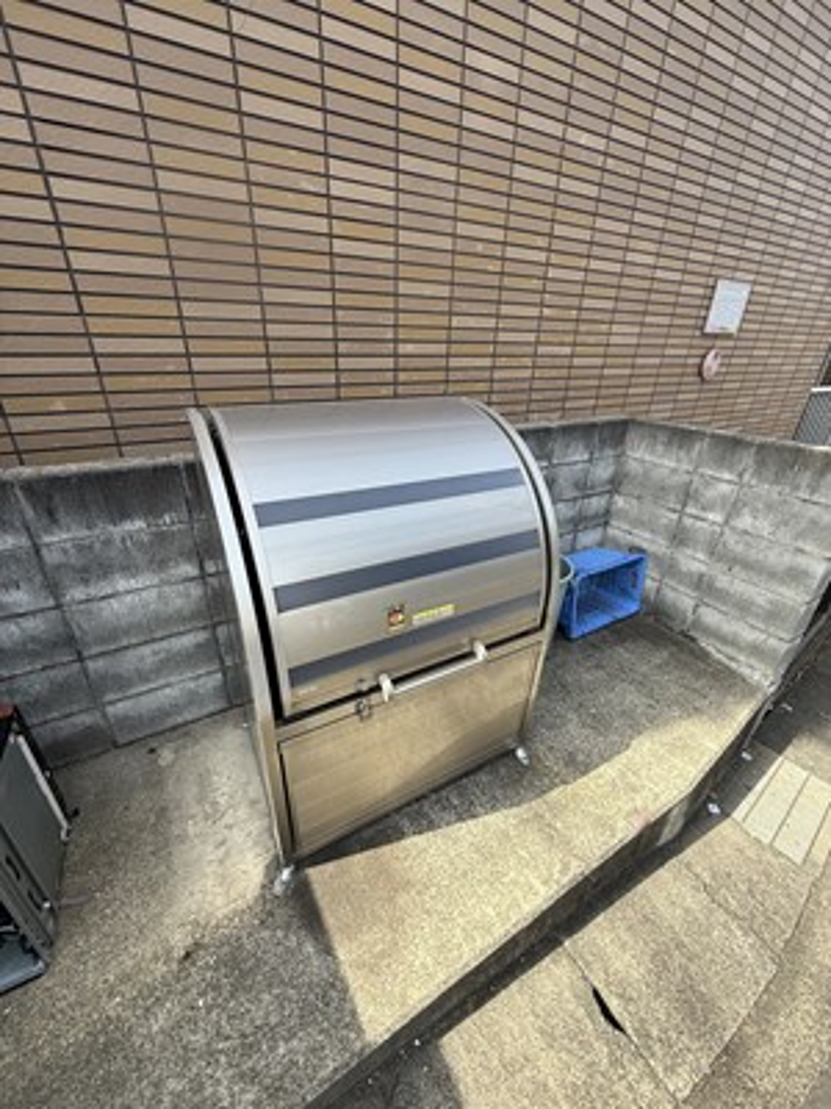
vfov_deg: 102.1
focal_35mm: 14
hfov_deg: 85.7
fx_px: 448
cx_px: 416
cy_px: 554
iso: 50
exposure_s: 1/390
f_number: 2.2
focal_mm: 2.22
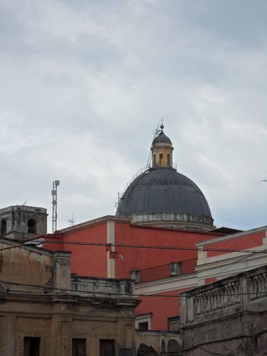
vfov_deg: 14.6
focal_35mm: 135
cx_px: 134
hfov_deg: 11.0
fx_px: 1388
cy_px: 178
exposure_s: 1/250
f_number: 5.9
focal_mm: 24.5
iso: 80
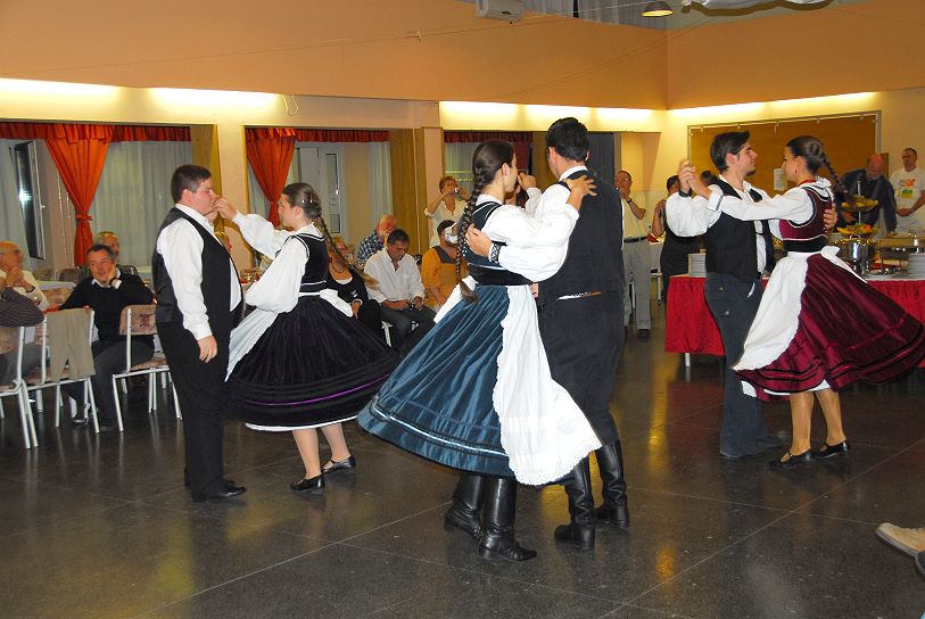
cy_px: 310
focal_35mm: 48
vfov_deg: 28.1
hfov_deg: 41.1
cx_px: 462
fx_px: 1235
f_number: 4
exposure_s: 1/60
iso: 400
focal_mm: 32
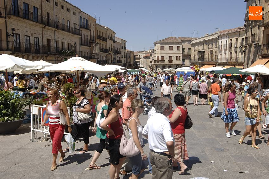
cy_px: 90
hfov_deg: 53.2
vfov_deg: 36.8
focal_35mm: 36
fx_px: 269
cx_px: 134
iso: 250
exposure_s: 1/125
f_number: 18
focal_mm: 24
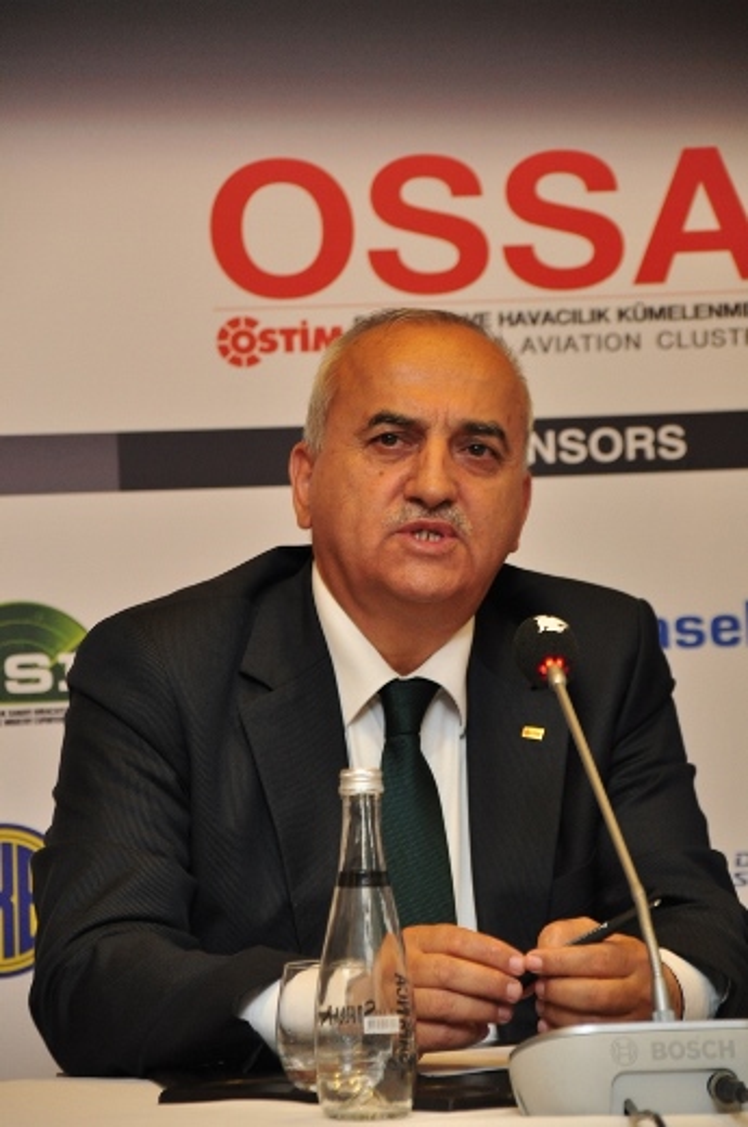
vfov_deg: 9.5
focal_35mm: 218
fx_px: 6801
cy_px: 564
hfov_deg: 6.3
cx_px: 374
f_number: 5.6
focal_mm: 145
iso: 800
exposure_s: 1/40
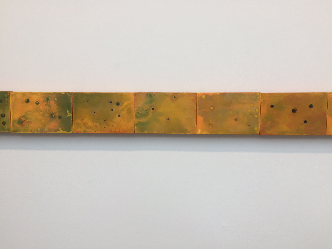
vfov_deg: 48.2
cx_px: 166
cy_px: 124
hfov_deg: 61.7
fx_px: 278
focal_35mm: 29
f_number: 2.2
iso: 50
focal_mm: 4.15
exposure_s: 1/100
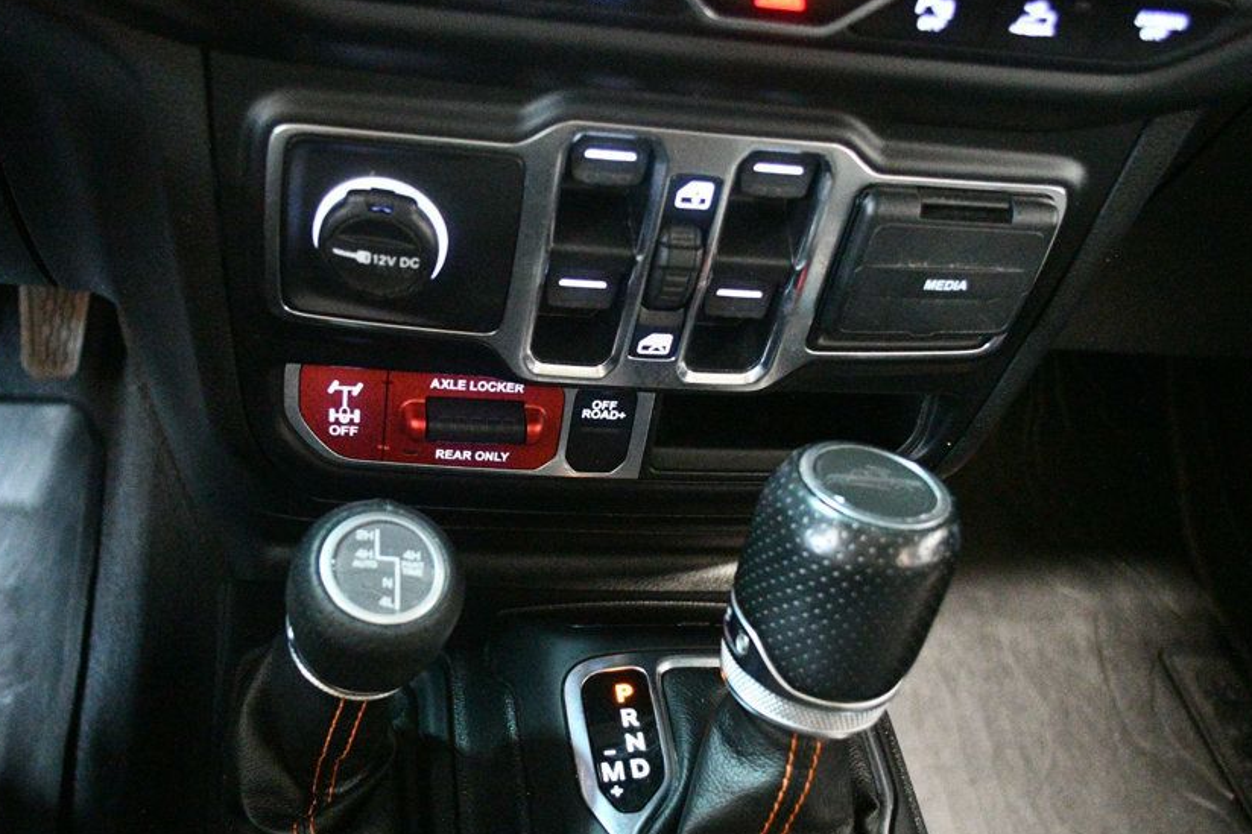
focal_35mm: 41
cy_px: 510
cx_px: 564
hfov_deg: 47.3
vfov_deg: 32.5
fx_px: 1426
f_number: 3.8
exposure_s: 1/15
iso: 12800
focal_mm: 22
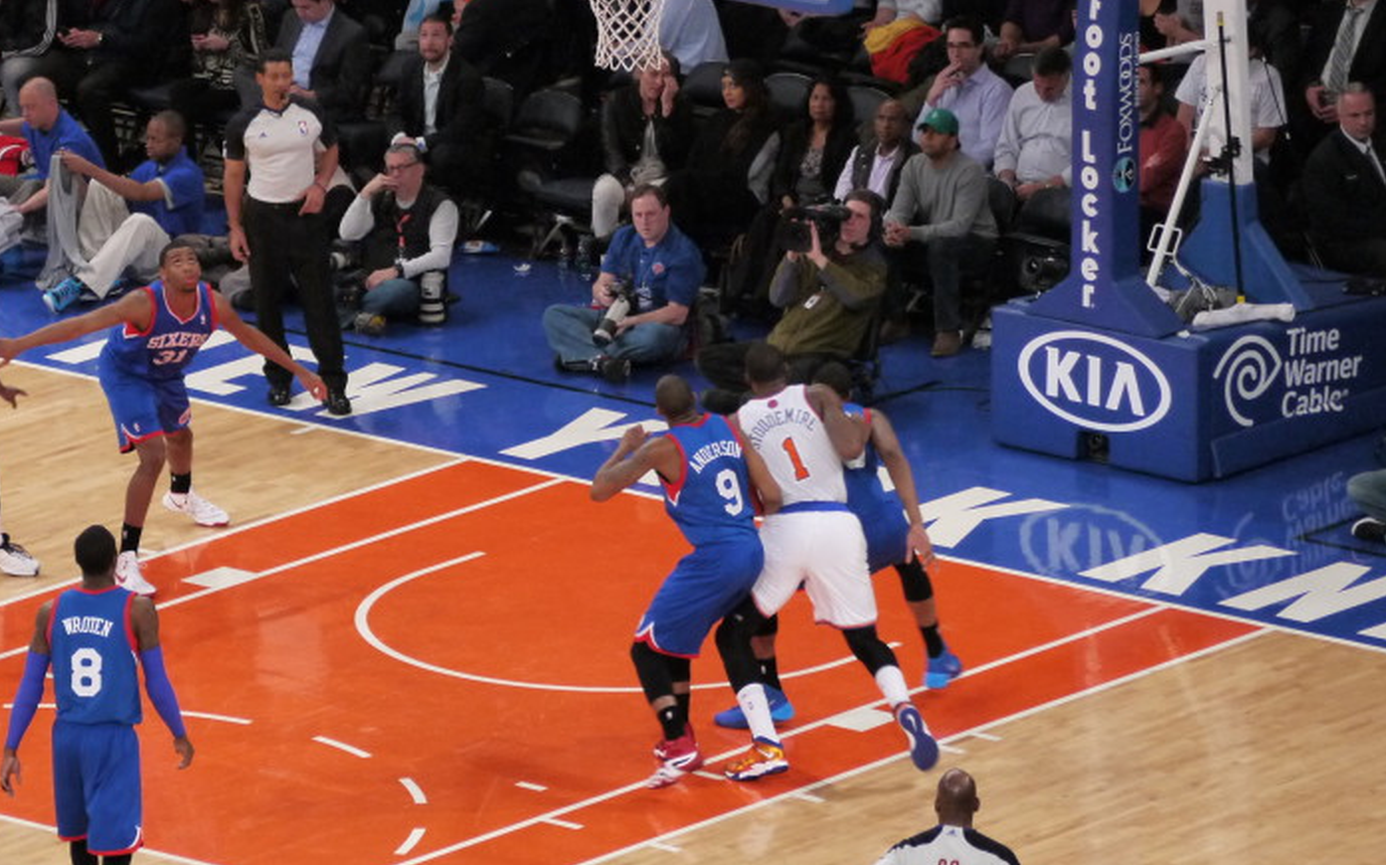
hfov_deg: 5.6
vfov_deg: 3.5
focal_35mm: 374
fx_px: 14121
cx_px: 370
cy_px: 233
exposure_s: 1/160
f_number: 5
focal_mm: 120
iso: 800
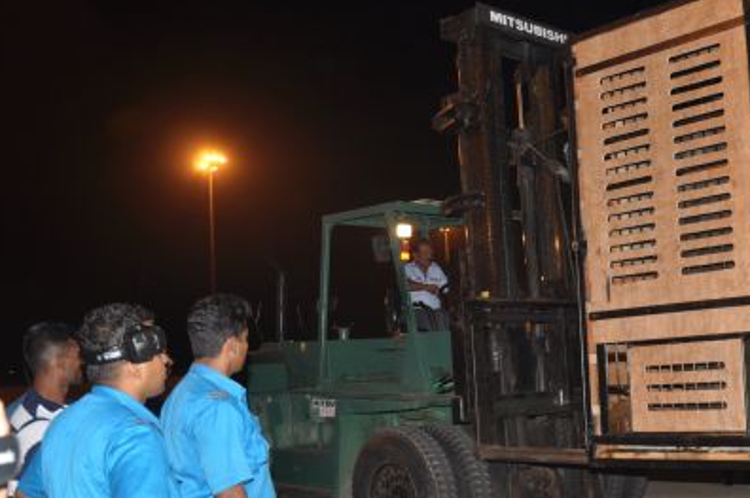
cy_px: 329
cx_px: 544
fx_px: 994
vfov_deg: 28.0
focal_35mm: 48
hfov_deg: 40.4
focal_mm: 21
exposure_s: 1/30
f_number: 3.8
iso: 200
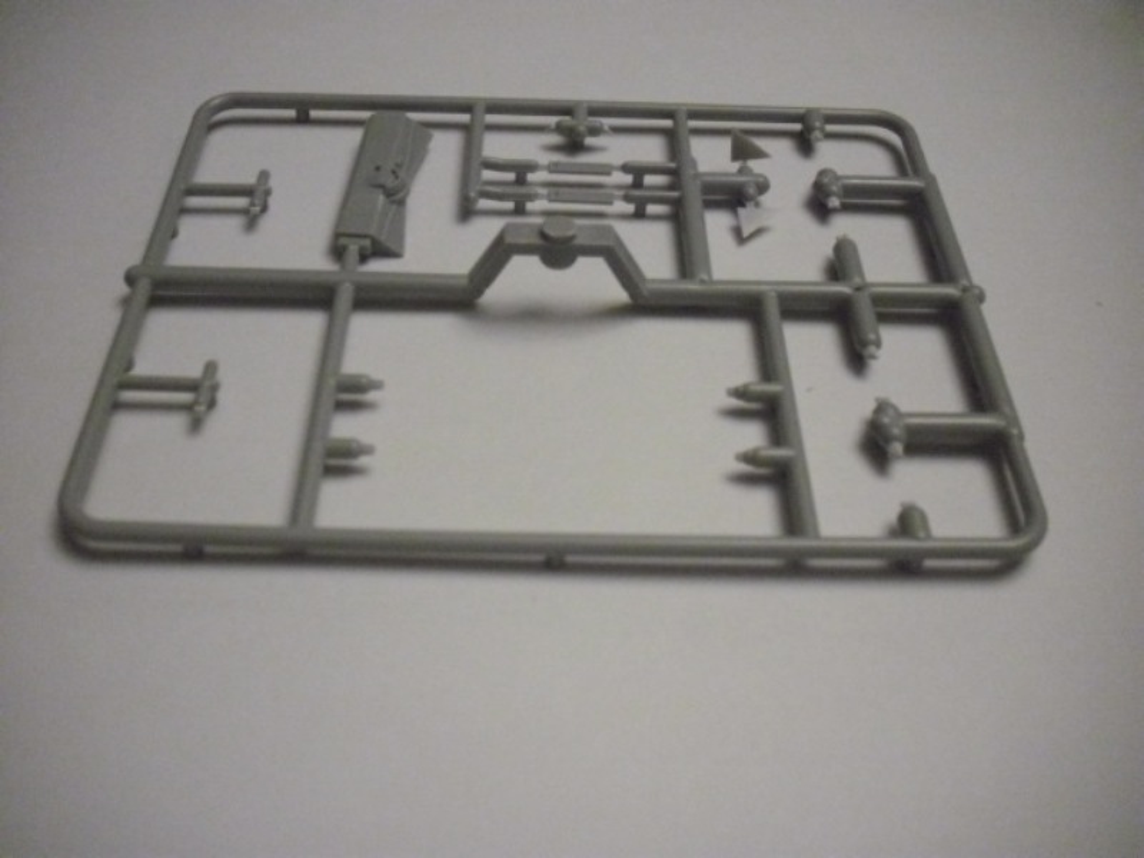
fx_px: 1256
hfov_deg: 49.0
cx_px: 572
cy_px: 429
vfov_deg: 37.7
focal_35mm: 38
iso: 800
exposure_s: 1/100
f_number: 2.8
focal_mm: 6.2
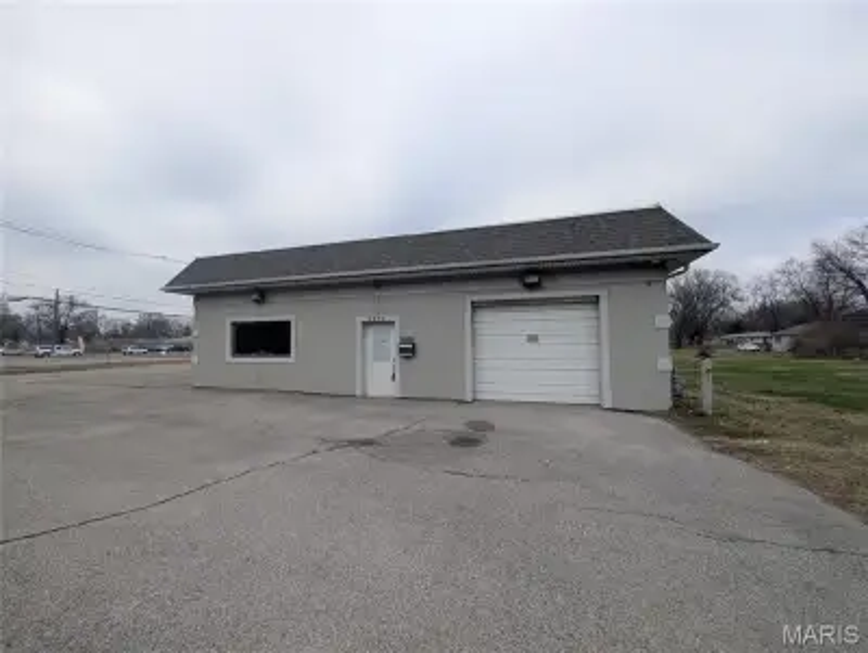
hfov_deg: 110.5
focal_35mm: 12
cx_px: 434
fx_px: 301
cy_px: 326
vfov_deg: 94.6
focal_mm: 2.02
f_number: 1.7
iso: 54
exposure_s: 1/1626
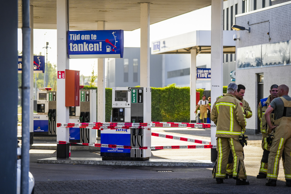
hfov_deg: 18.8
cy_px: 97
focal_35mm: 109
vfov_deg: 12.6
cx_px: 146
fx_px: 881
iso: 320
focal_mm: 109
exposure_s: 1/2500
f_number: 2.8
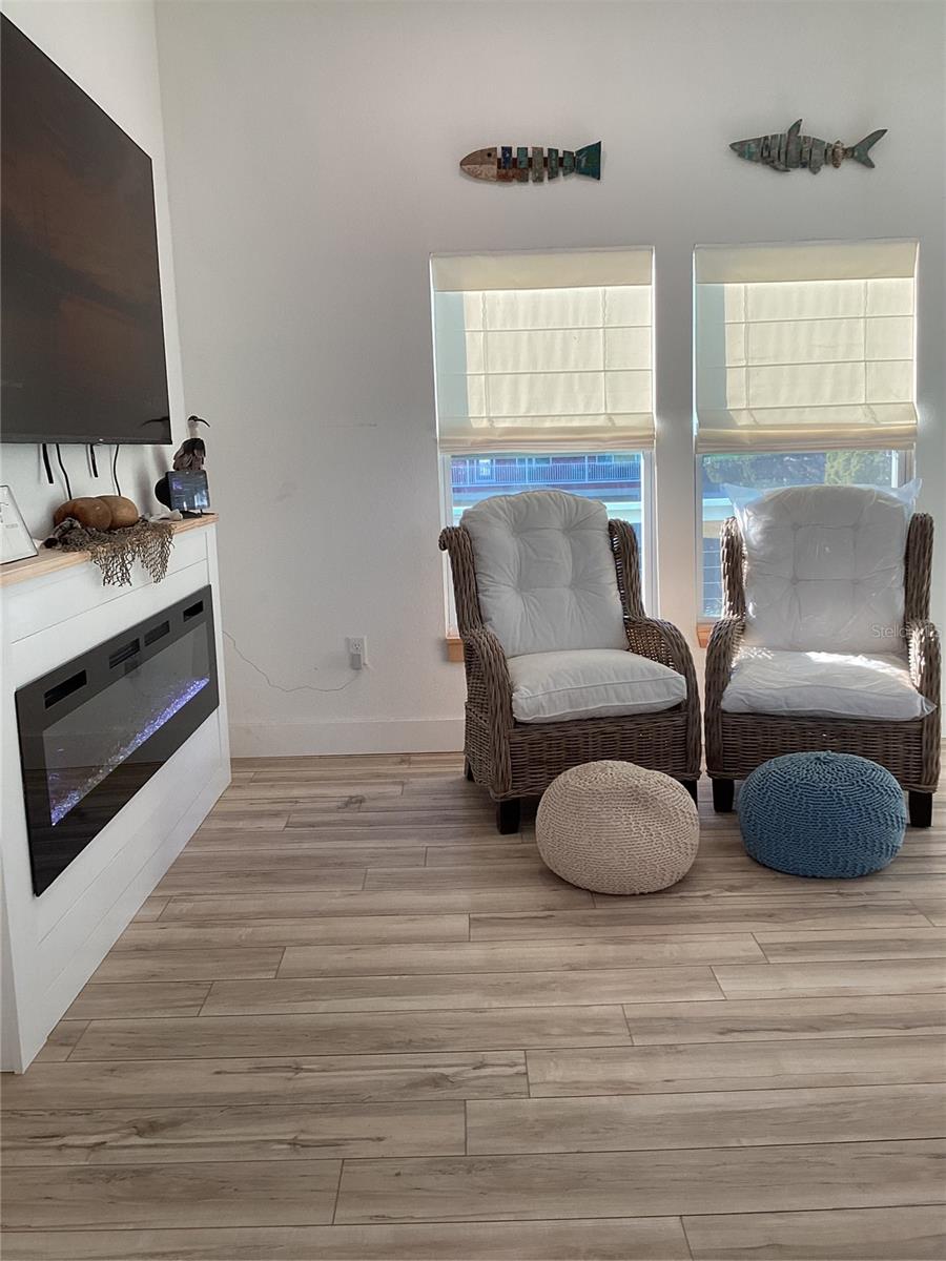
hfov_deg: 45.4
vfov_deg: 58.4
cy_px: 630
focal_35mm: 31
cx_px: 473
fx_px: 1130
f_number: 2.4
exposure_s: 1/120
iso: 50
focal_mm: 3.3
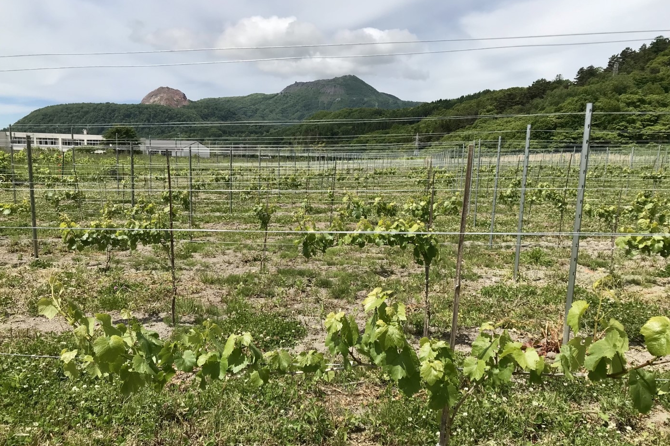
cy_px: 247
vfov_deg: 43.5
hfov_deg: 61.9
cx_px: 343
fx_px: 558
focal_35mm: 30
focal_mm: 4
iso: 20
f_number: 1.8
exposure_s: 1/3546
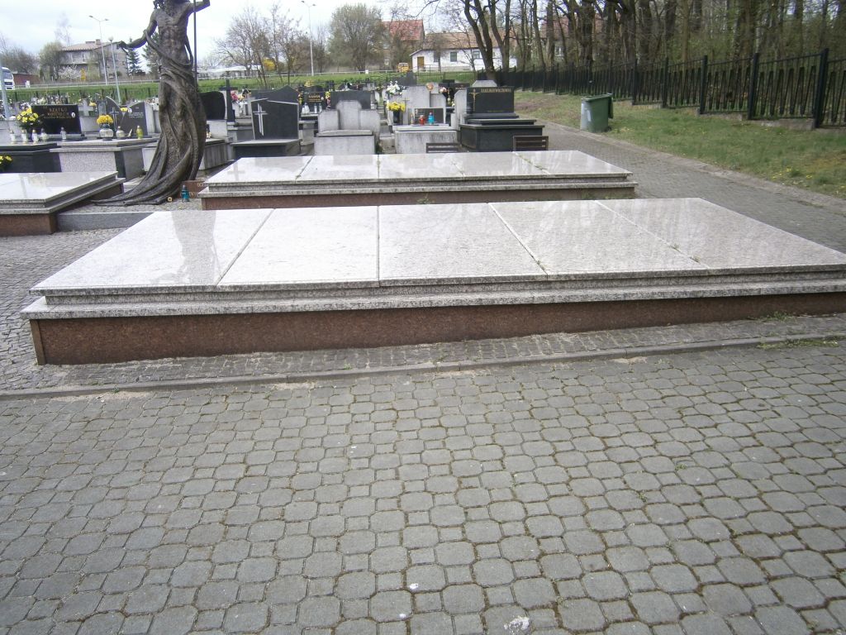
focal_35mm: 26
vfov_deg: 53.1
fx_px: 635
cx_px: 423
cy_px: 318
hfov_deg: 67.3
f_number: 2.8
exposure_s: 1/400
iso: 80
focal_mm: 4.7
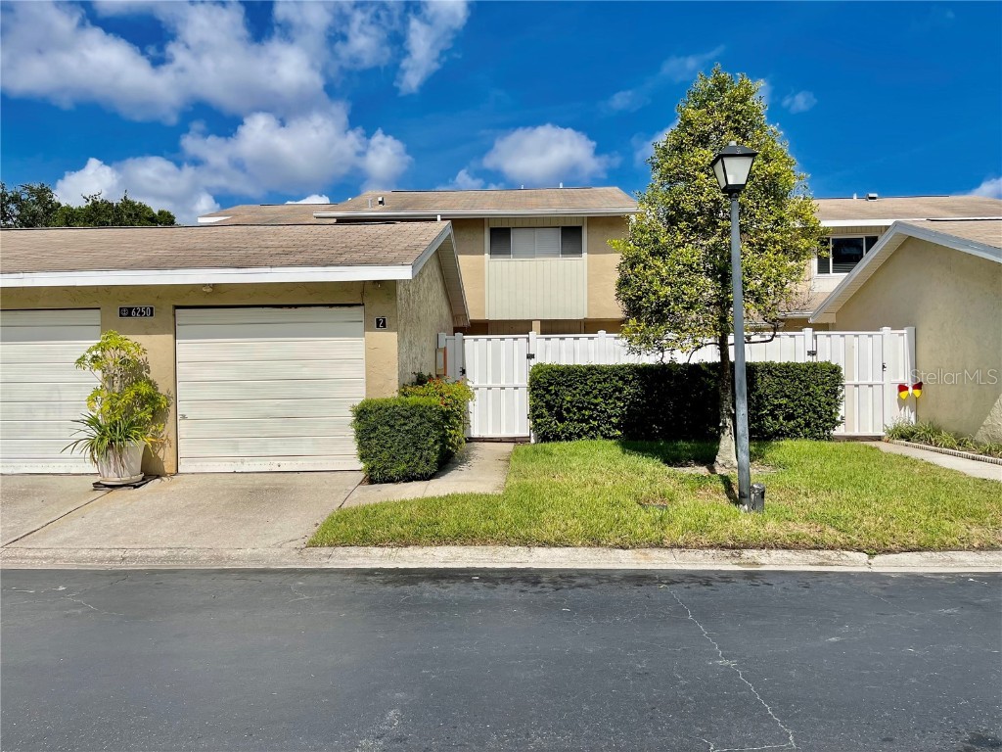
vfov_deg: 53.1
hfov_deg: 67.3
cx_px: 501
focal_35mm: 26
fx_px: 753
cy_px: 376
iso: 32
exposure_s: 1/7407
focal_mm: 5.1
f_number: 1.6
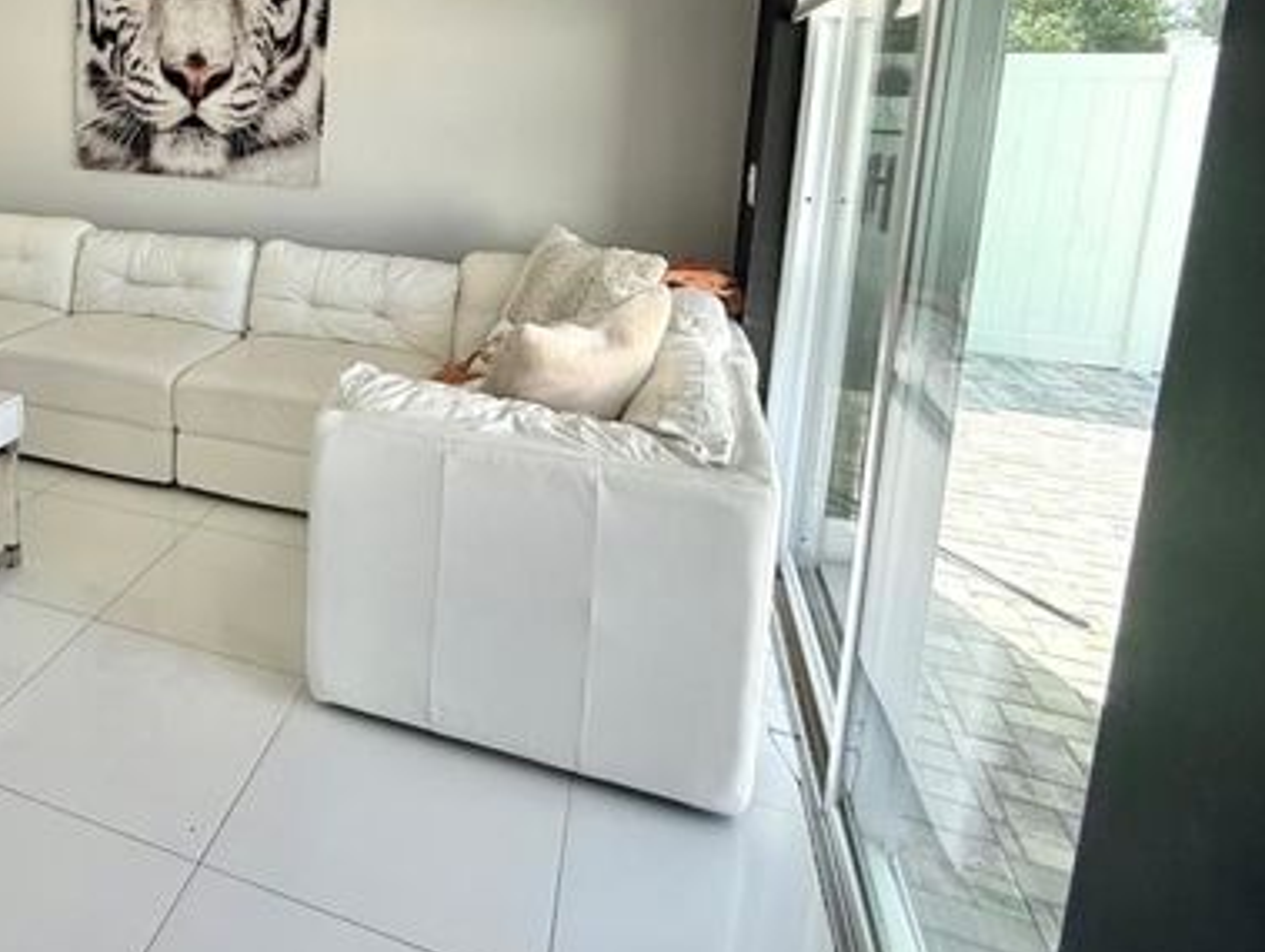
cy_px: 251
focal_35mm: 26
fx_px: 951
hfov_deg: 61.1
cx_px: 232
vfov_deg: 51.1
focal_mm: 2.22
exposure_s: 1/120
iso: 100
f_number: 2.2
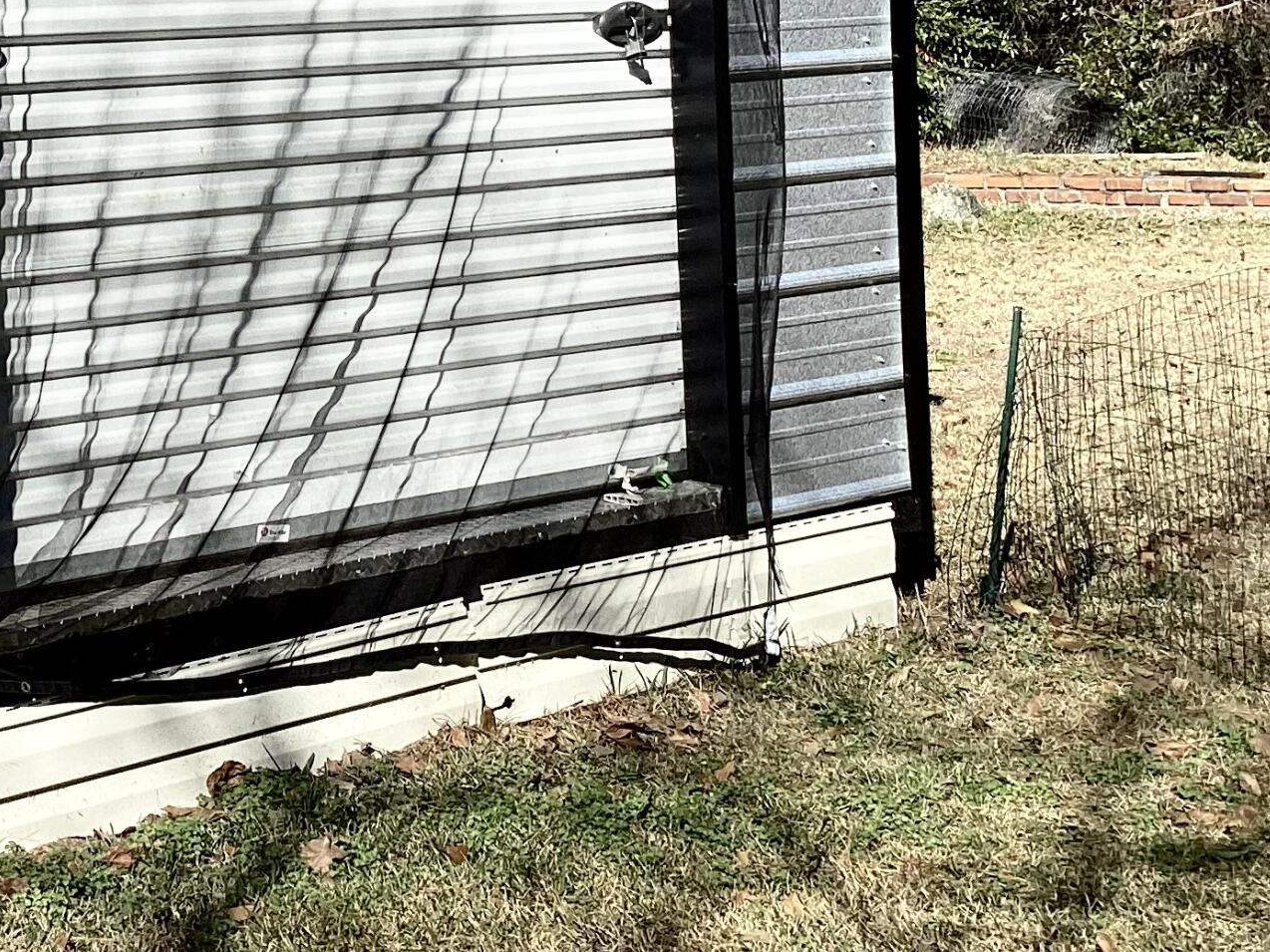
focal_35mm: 73
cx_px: 54
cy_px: 27
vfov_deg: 19.6
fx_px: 2678
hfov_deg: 25.6
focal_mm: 3.3
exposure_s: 1/1058
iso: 25
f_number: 2.4
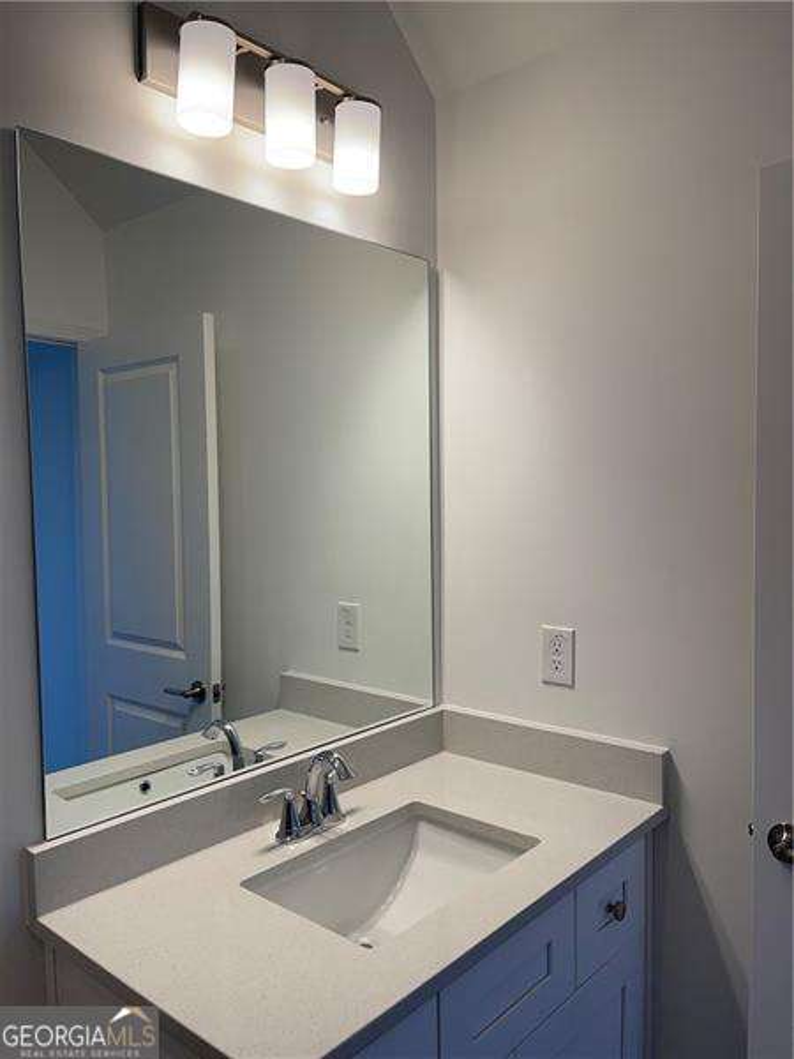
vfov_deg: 67.3
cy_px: 530
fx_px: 795
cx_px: 397
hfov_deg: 53.1
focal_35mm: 26
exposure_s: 1/120
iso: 32
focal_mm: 5.1
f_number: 1.6
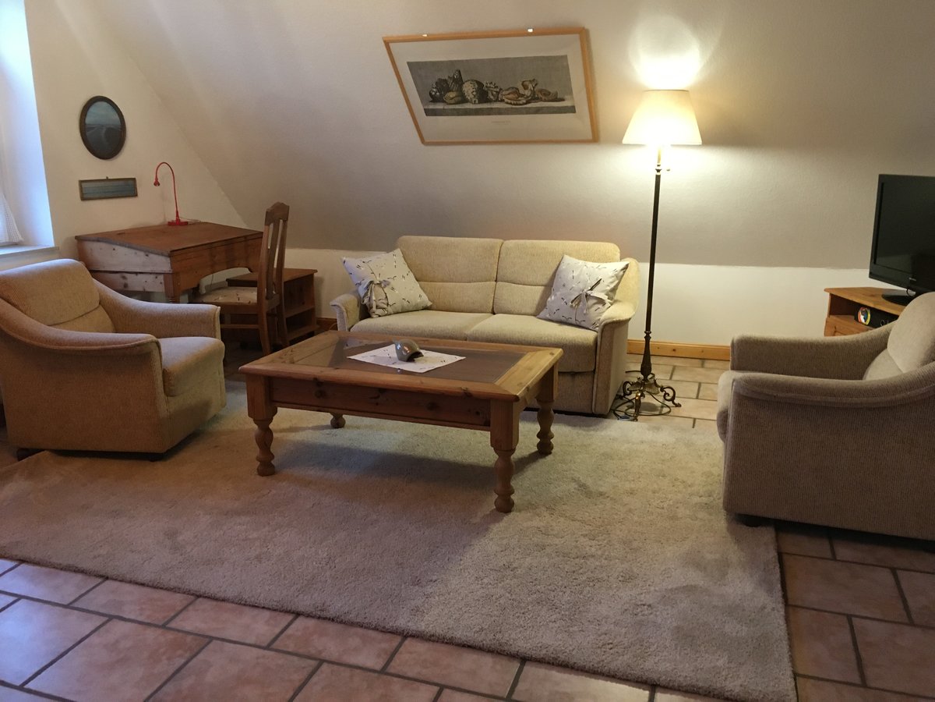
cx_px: 468
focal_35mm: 29
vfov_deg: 48.2
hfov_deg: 61.7
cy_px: 351
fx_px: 783
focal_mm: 4.15
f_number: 2.2
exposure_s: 1/25
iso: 200
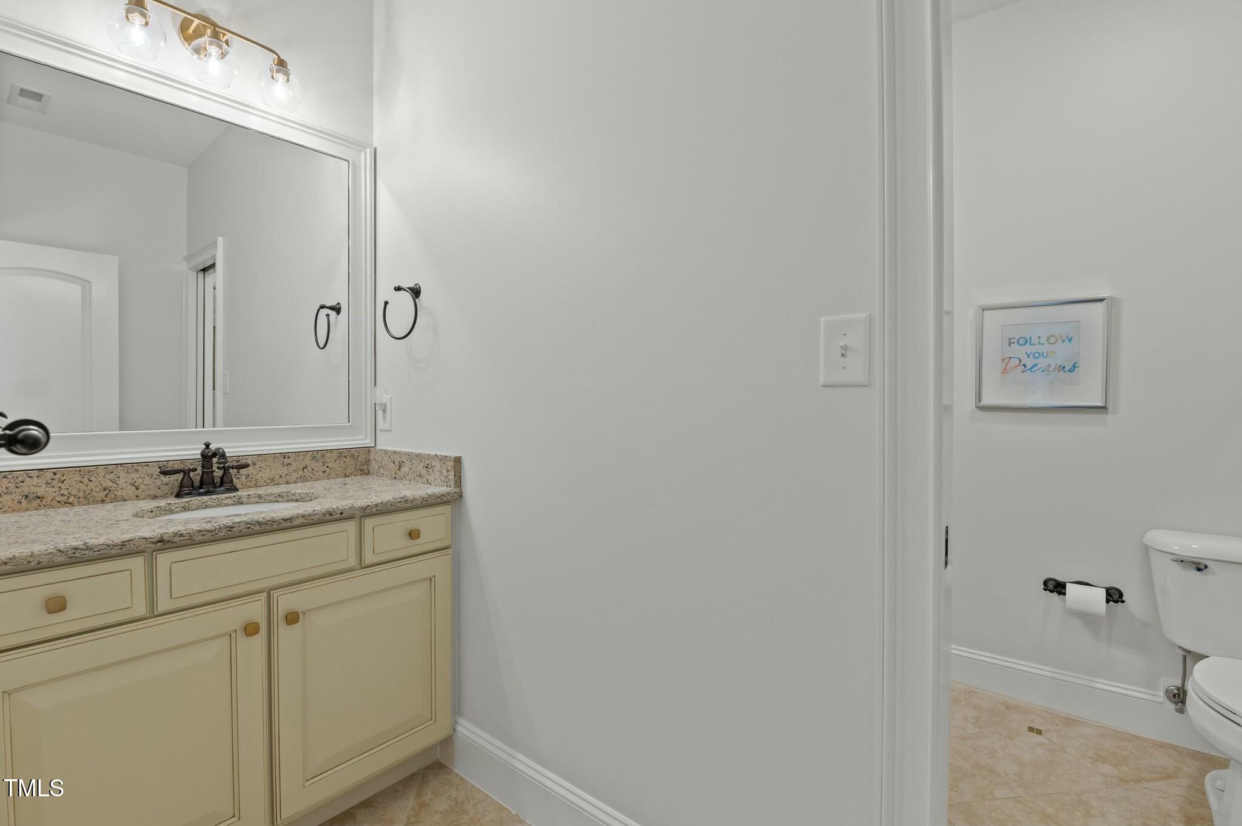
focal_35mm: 15
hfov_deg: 100.4
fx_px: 517
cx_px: 621
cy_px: 413
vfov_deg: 77.2
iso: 400
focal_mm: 15
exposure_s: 1/20
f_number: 6.3
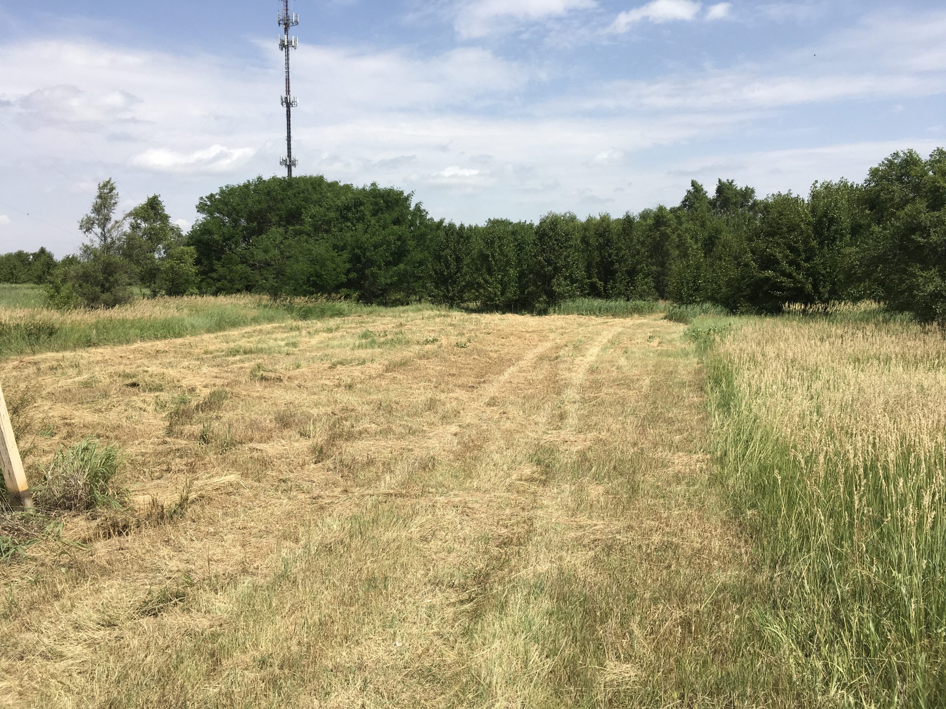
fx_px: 793
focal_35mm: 29
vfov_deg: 48.2
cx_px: 473
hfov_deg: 61.7
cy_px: 354
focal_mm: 4.15
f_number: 2.2
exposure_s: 1/2137
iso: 25
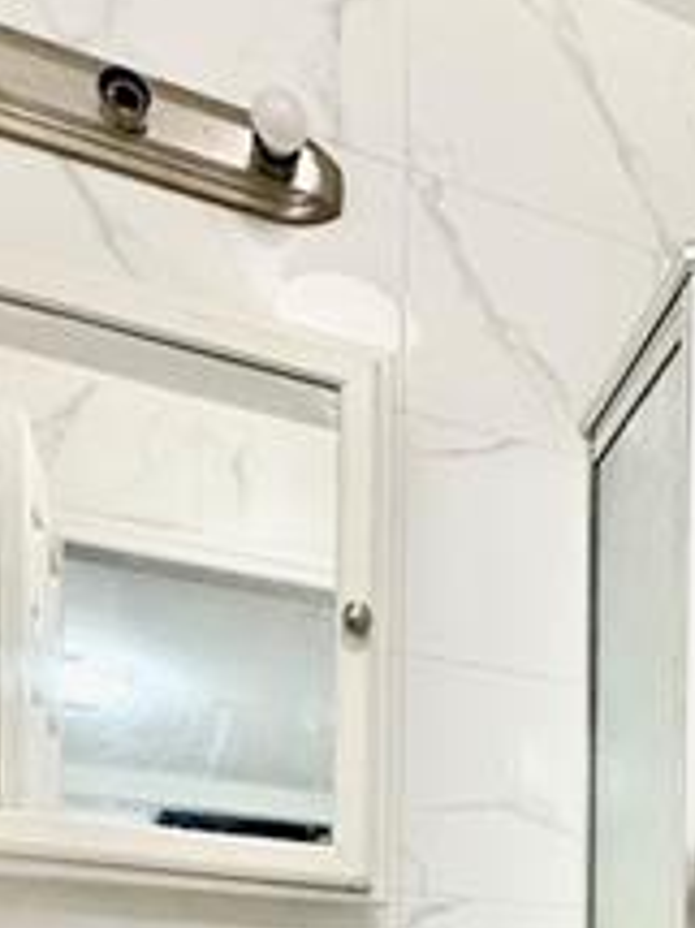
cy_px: 1139
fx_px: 1340
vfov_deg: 31.4
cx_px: 894
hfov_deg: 25.3
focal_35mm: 50
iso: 320
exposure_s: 1/60
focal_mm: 2.22
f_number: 2.2
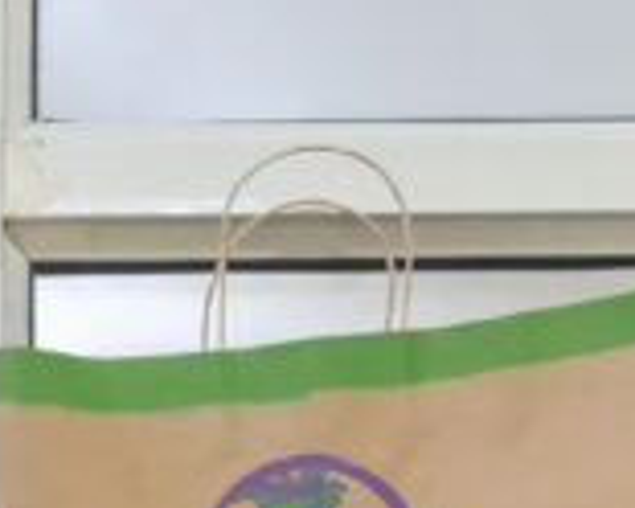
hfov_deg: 11.7
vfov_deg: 8.1
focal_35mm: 161
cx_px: -147
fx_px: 3026
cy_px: 1555
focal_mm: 5.23
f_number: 1.8
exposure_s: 1/50
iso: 200
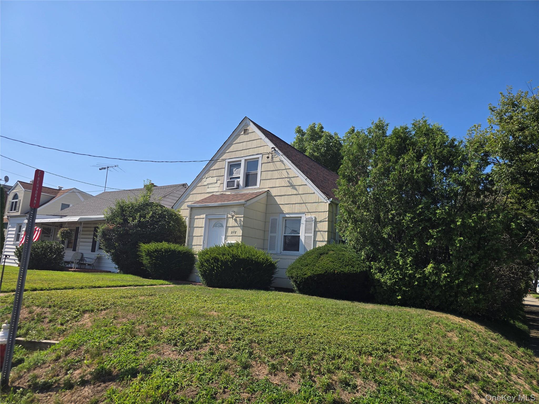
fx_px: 358
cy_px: 202
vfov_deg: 58.9
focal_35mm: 23
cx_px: 270
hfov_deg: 73.9
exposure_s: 1/794
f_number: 1.7
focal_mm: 6.3
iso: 12
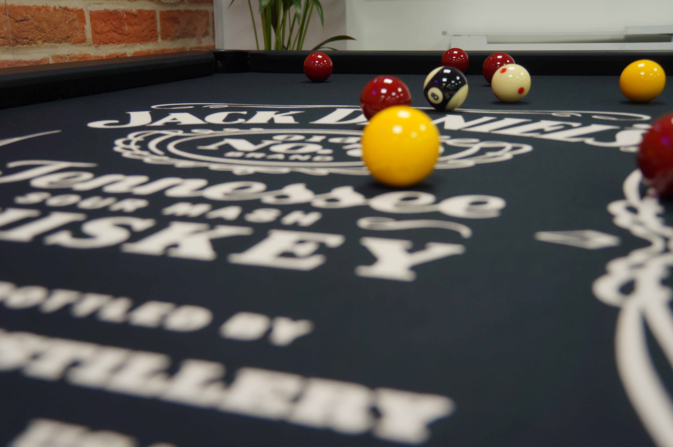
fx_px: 691
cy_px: 224
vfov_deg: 35.9
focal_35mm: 37
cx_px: 336
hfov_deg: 51.9
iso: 320
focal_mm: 25
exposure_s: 1/60
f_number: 4
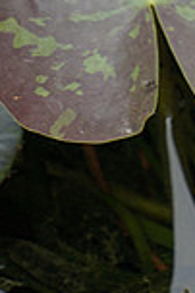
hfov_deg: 1.3
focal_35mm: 1055
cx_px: 509
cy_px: -391
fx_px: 8591
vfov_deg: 1.9
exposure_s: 1/320
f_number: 5.6
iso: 125
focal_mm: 200
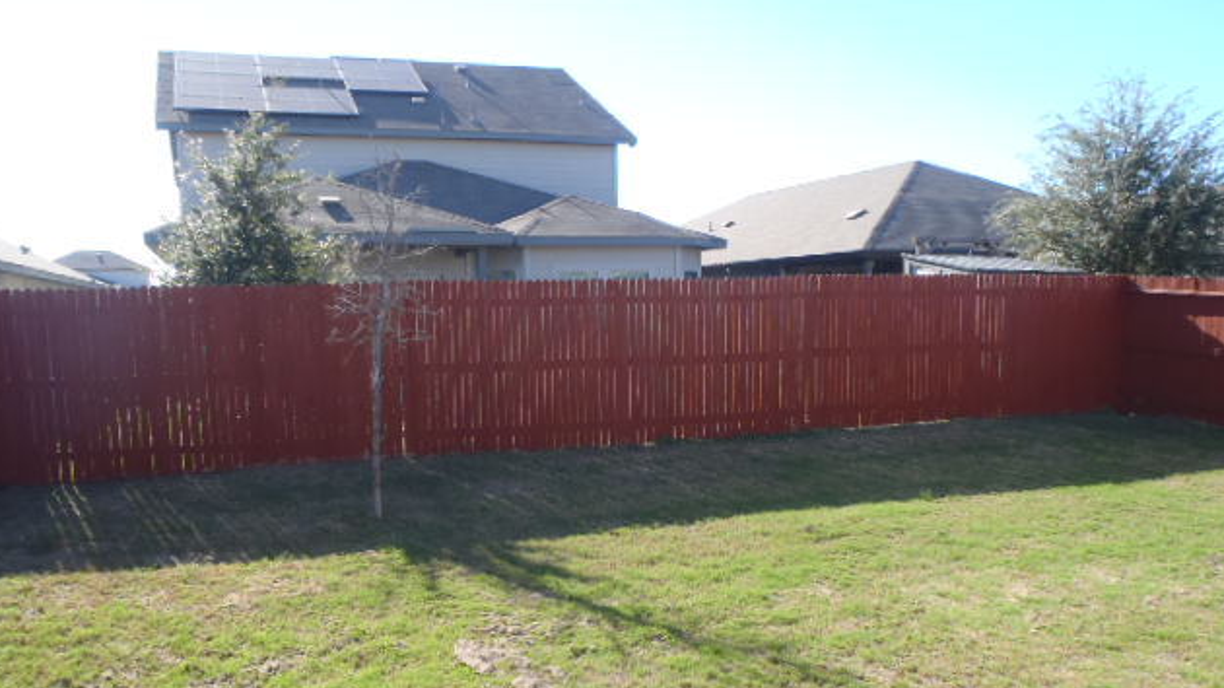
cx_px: 608
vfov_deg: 37.5
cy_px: 439
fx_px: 1006
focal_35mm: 31
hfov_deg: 62.6
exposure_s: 1/250
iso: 100
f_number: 3.9
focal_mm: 5
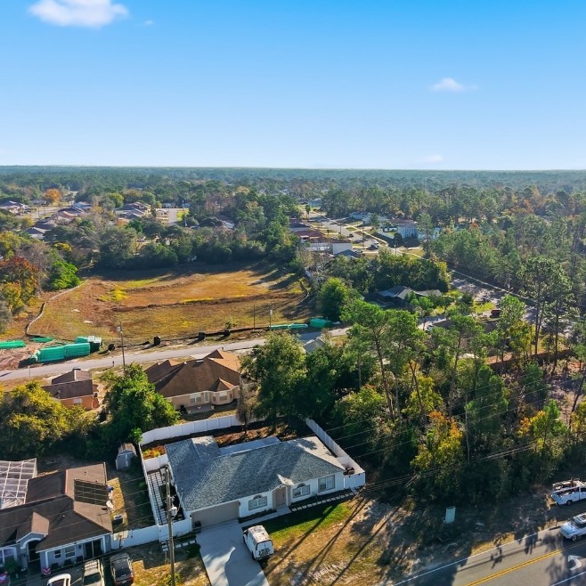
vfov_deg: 49.6
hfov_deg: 48.0
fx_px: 632
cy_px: 252
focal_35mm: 33
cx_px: 435
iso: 100
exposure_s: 1/4000
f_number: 1.8
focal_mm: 8.7
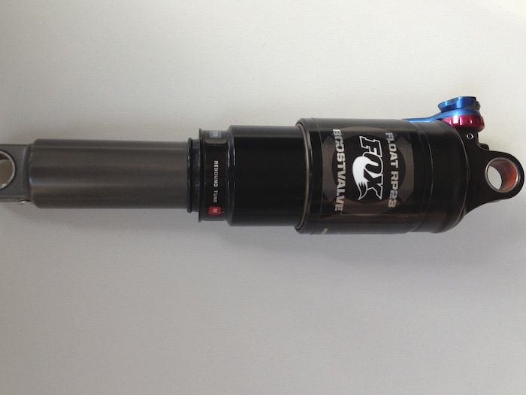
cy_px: 193
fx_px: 608
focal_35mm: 40
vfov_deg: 36.0
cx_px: 265
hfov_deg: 46.8
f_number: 2.4
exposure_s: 1/120
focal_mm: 4.28
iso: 64
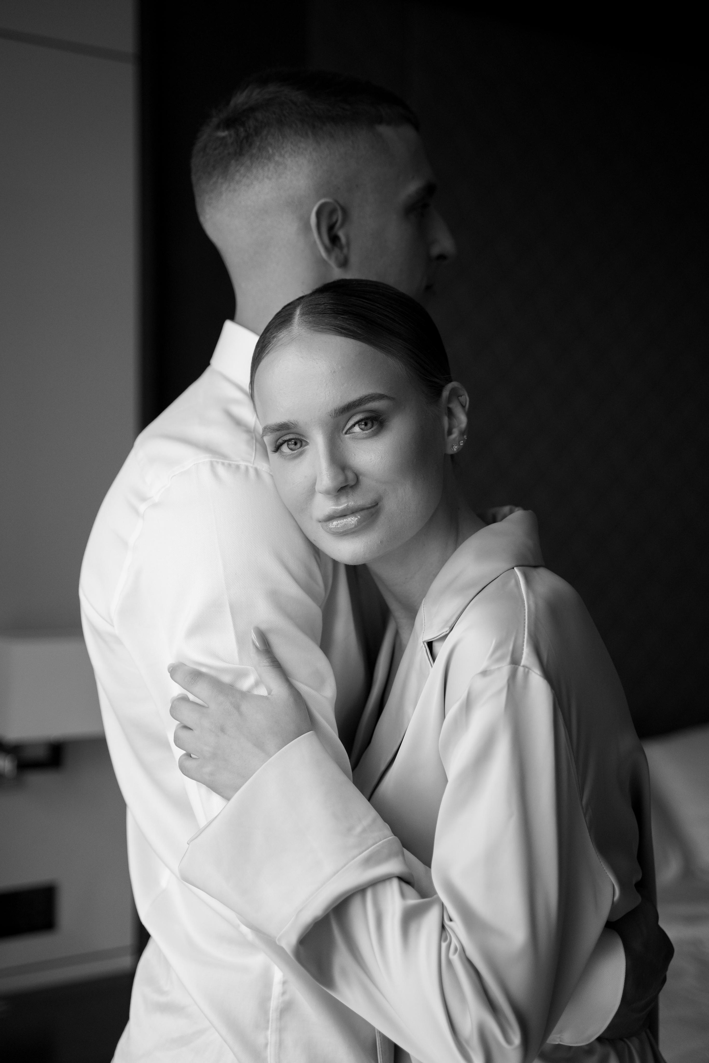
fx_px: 1507
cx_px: 354
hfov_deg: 26.5
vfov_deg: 38.9
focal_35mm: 51
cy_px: 532
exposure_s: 1/1250
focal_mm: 51
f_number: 2.8
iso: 800
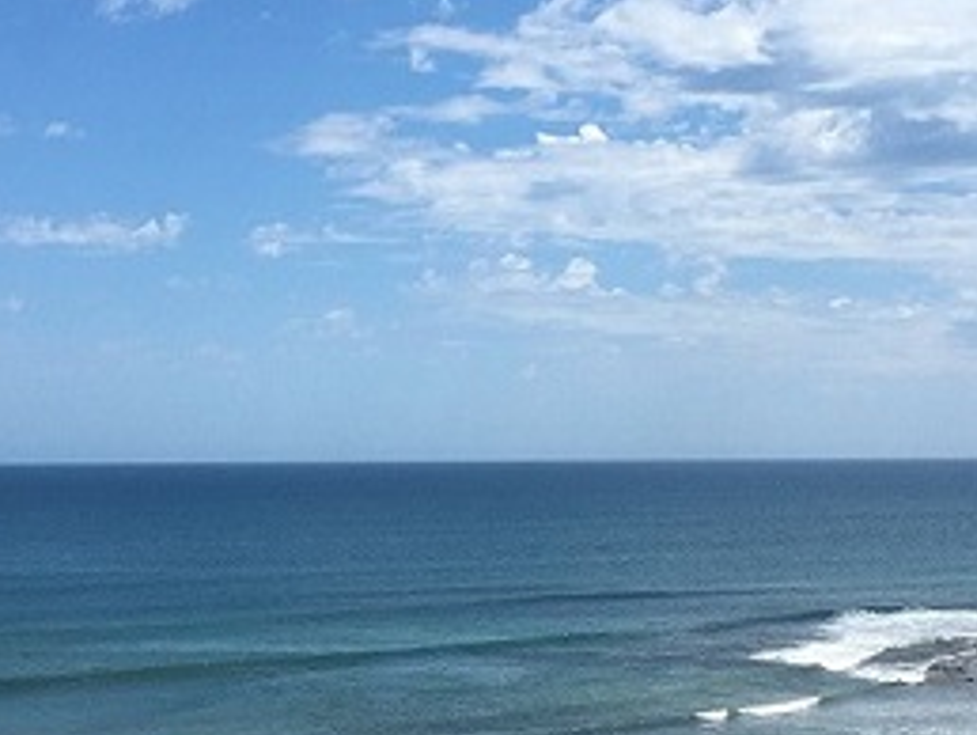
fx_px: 2458
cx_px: 543
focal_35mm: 87
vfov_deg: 17.0
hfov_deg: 22.5
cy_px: 493
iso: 25
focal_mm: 4.15
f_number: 2.2
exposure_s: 1/2653
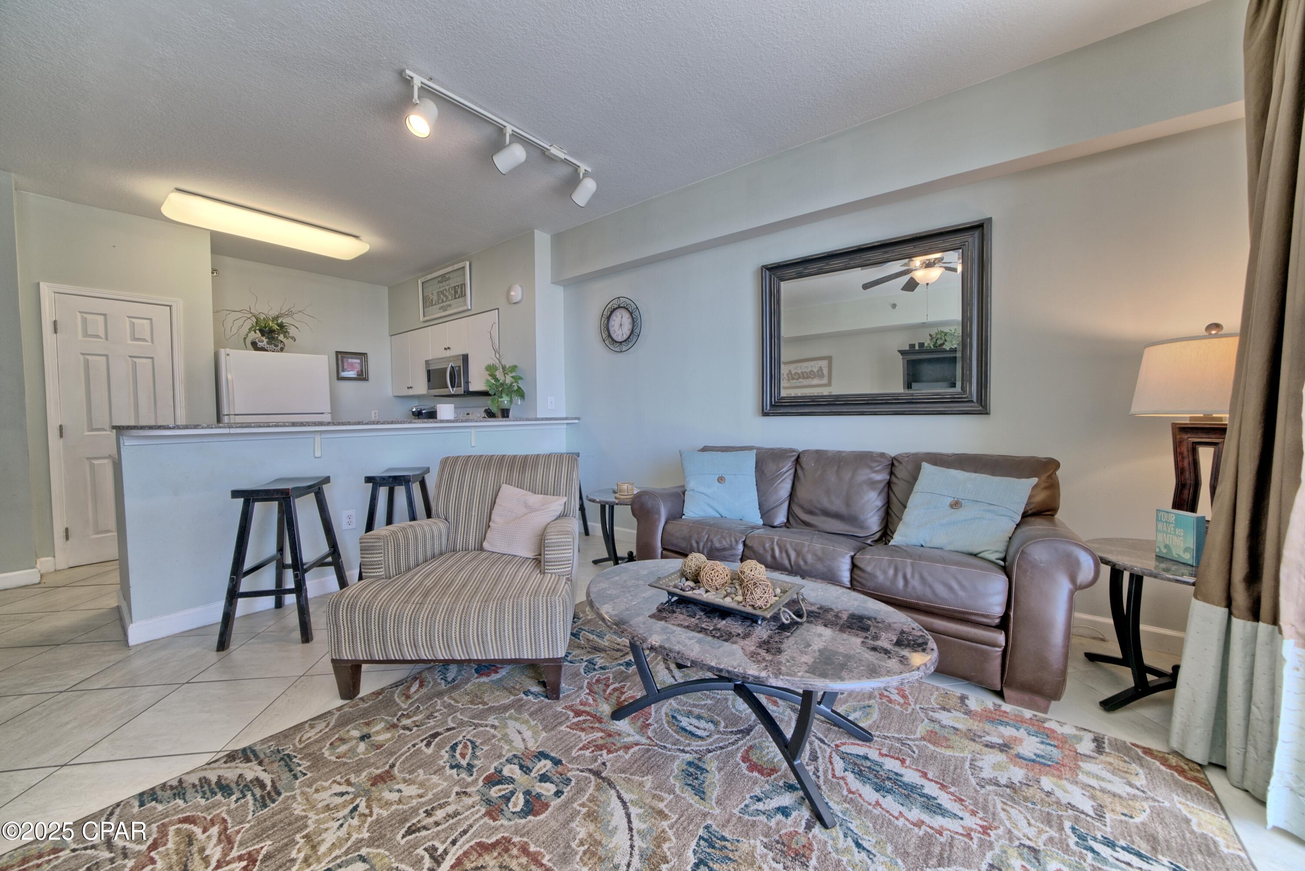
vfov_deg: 85.5
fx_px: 471
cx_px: 652
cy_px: 436
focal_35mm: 13
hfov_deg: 108.3
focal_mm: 13
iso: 500
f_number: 8
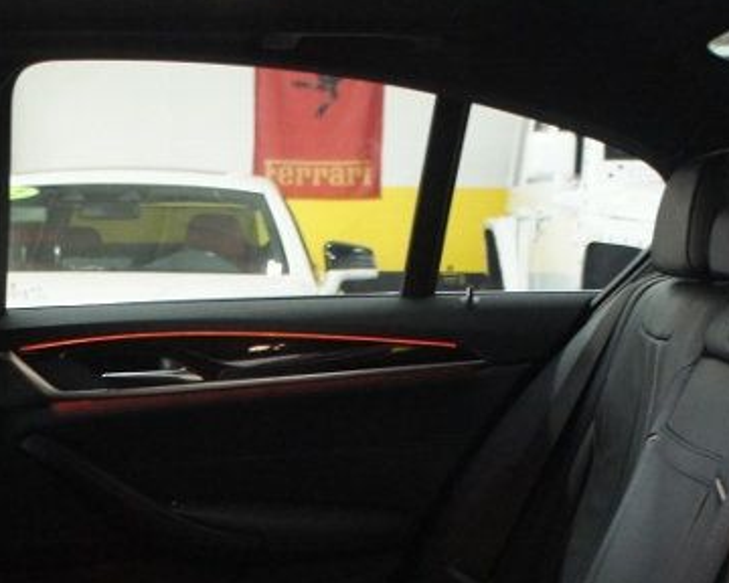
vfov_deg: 20.3
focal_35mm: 72
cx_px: 253
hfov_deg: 26.3
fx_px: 1553
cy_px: 633
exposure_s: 1/40
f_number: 3.5
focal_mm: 18
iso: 1600
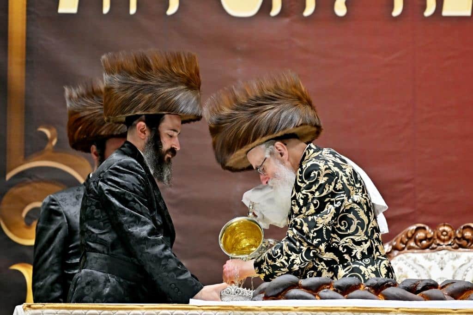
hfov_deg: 6.9
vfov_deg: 4.6
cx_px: 236
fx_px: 3940
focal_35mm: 300
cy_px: 158
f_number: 2.8
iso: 320
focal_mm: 200
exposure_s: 1/250
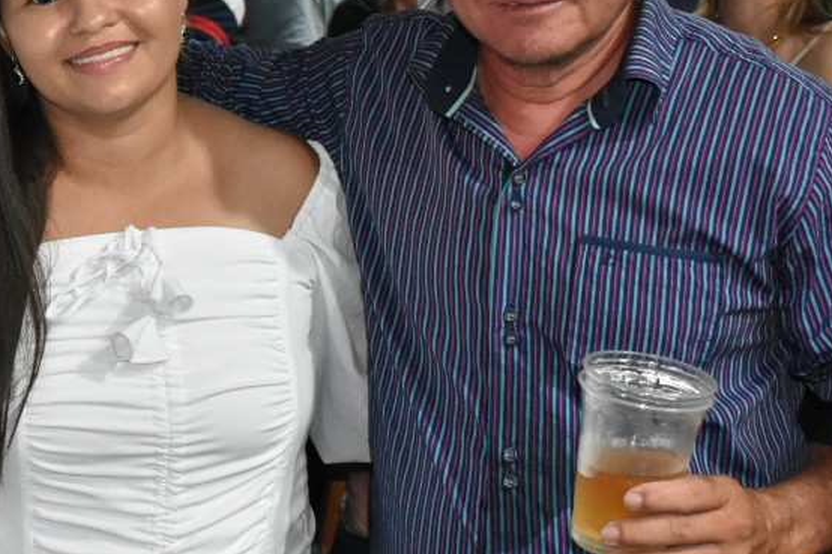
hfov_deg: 24.4
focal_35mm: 79
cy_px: 177
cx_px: -24
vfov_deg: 17.2
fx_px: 1825
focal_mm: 18
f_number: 3.5
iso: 2500
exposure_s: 1/100
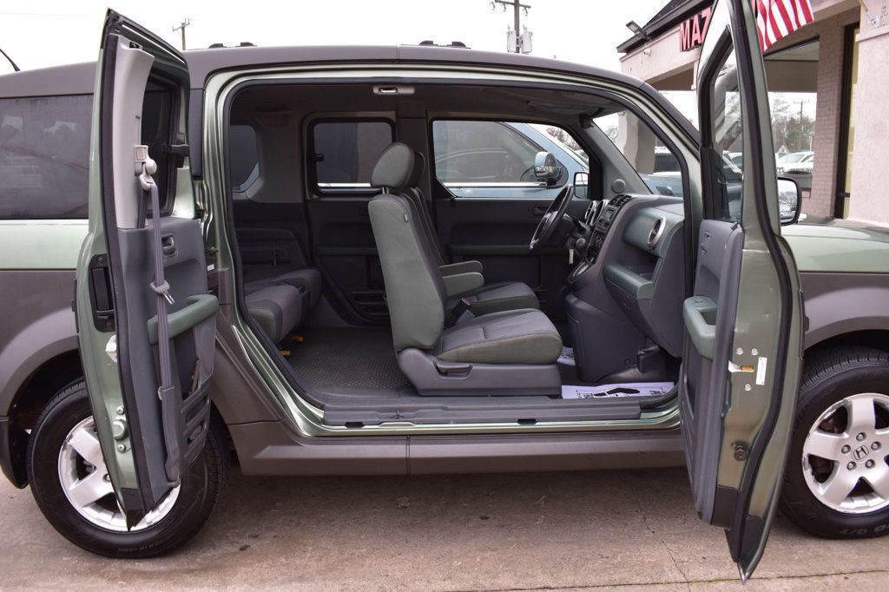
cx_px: 444
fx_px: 778
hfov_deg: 59.5
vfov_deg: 41.7
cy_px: 296
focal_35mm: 32
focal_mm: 21
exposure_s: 1/25
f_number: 7.1
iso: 400
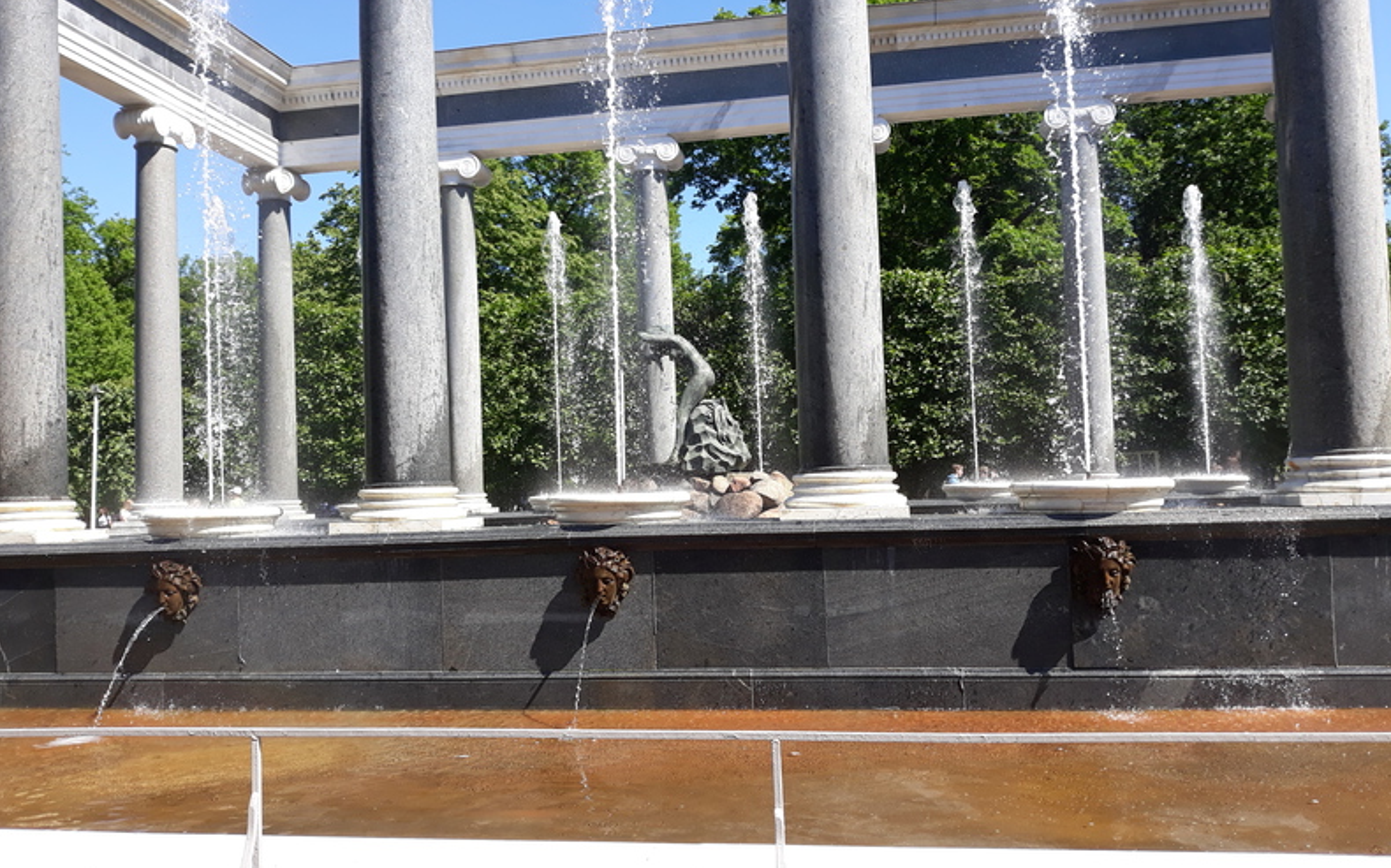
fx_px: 1099
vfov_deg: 43.1
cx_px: 690
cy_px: 435
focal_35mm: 29
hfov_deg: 64.7
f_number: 1.7
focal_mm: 3.71
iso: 40
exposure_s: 1/790
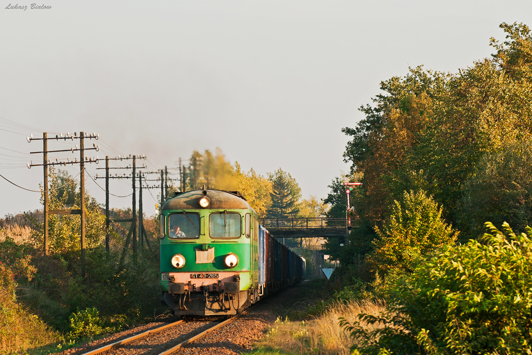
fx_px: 3214
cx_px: 266
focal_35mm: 218
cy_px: 178
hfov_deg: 9.5
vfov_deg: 6.3
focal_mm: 145
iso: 200
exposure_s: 1/125
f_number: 7.1
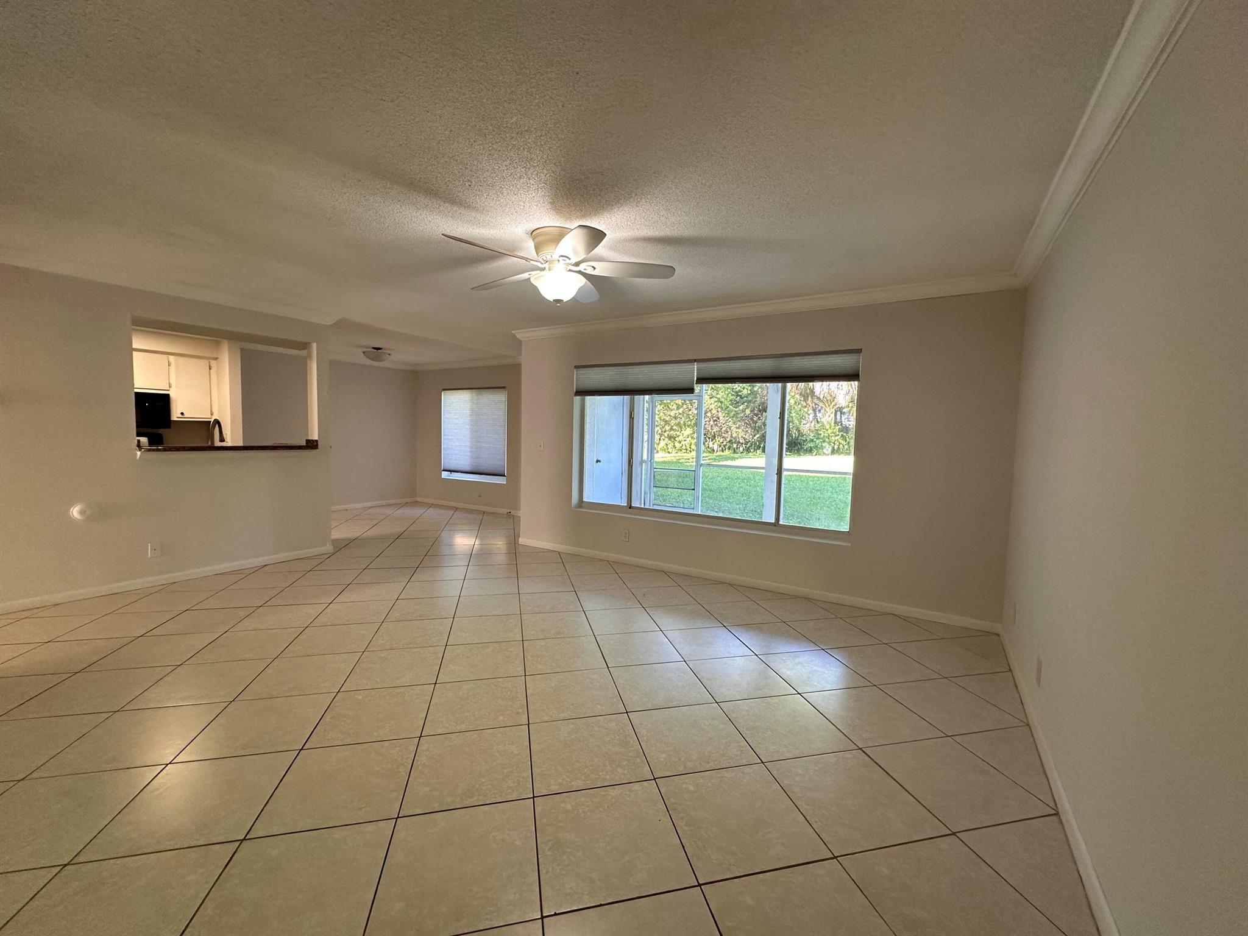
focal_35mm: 14
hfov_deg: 102.1
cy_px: 468
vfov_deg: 85.7
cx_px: 624
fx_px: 505
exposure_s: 1/120
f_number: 2.2
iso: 200
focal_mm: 2.22
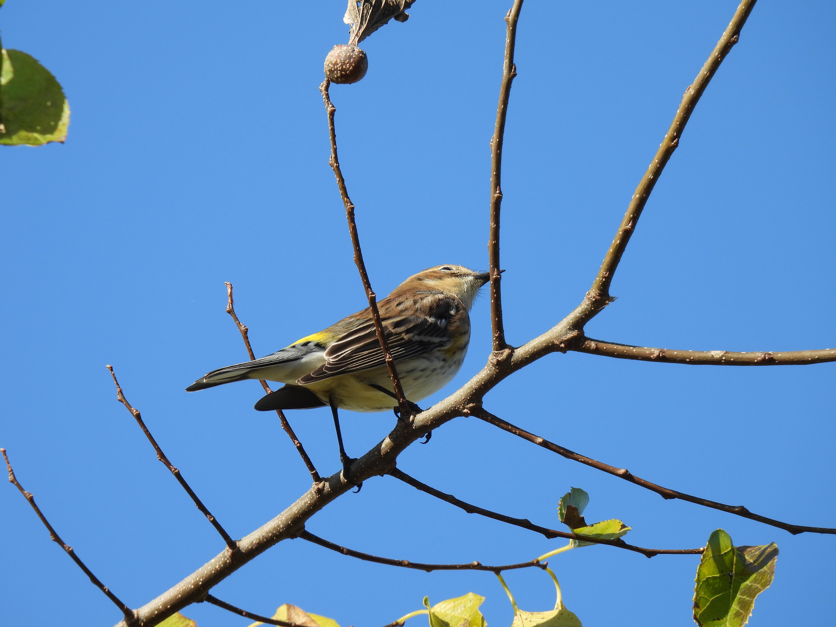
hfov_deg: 1.8
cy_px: 314
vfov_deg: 1.4
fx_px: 26566
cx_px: 418
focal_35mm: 1100
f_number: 5.6
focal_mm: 196
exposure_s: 1/320
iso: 100
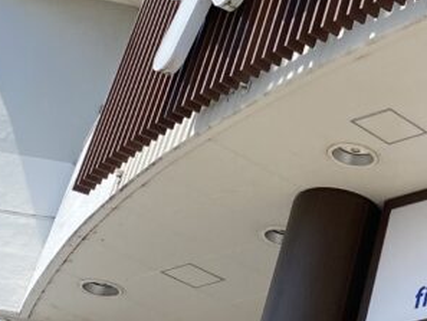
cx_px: 853
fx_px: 1382
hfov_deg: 14.6
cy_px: 46
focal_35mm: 112
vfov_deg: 13.1
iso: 32
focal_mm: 4.25
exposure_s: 1/1701
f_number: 1.8
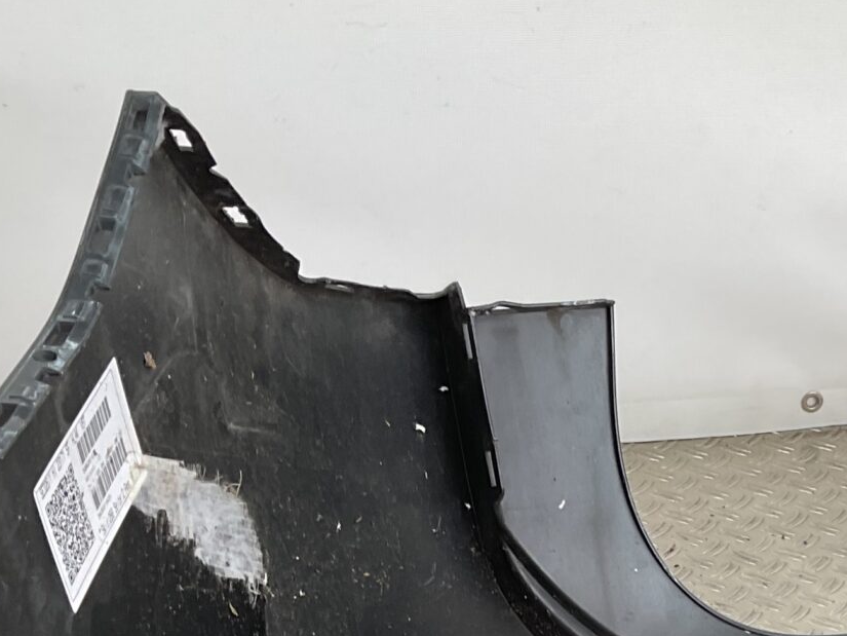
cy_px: 868
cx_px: 1021
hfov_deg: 20.4
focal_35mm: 90
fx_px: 2202
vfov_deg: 15.5
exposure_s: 1/120
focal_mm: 3
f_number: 1.8
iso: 20
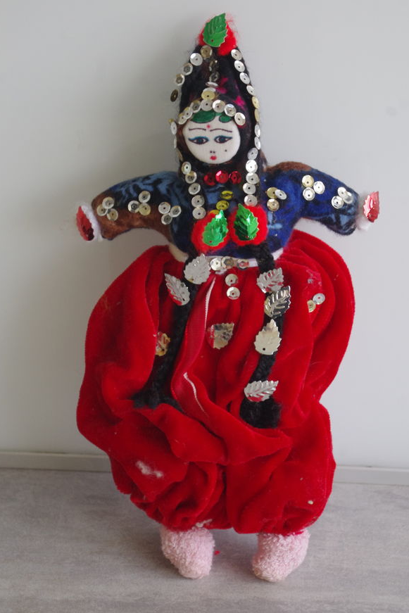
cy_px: 301
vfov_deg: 21.7
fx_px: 1601
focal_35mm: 94
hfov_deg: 14.6
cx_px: 207
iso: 800
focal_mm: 55
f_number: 5.6
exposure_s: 1/100
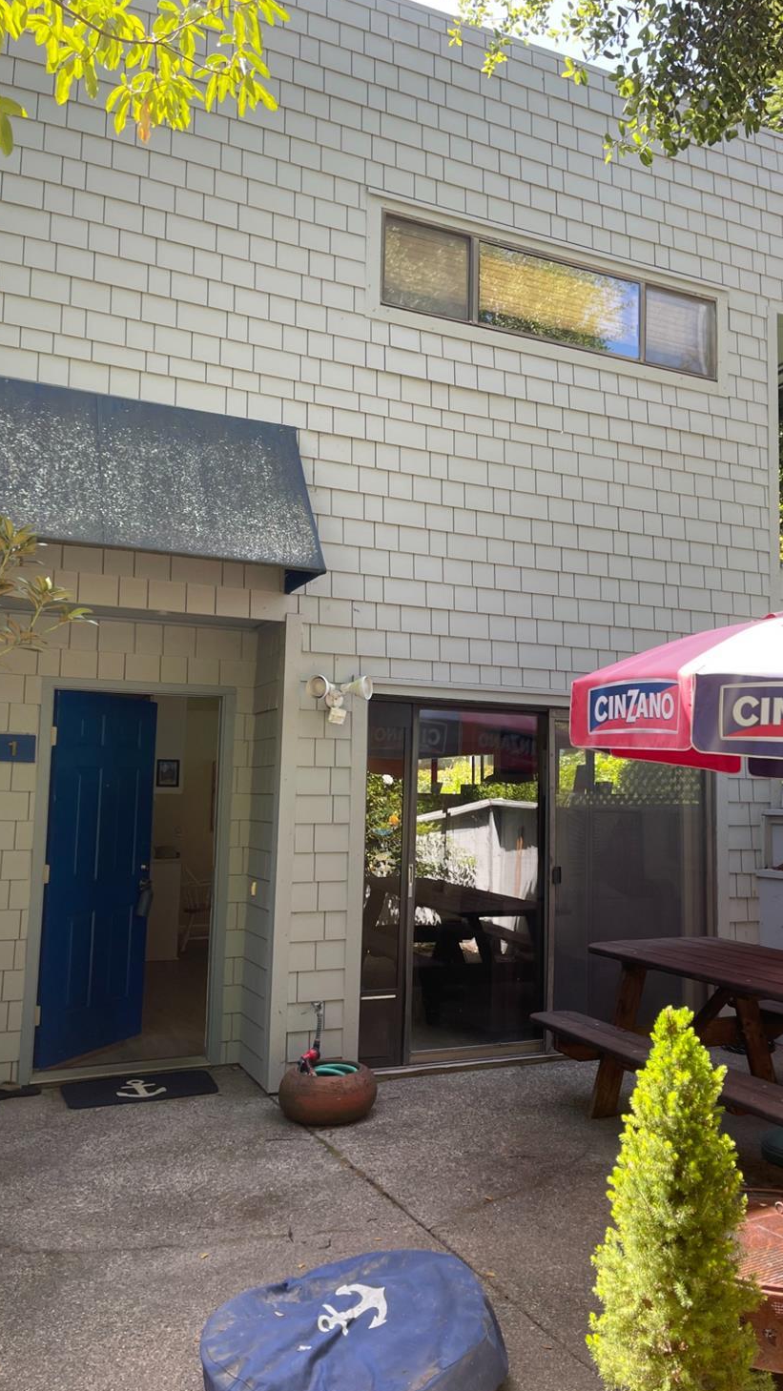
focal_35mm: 28
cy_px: 686
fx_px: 1033
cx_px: 465
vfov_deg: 67.9
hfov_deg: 41.3
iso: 32
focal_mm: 5.1
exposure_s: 1/219
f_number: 1.6
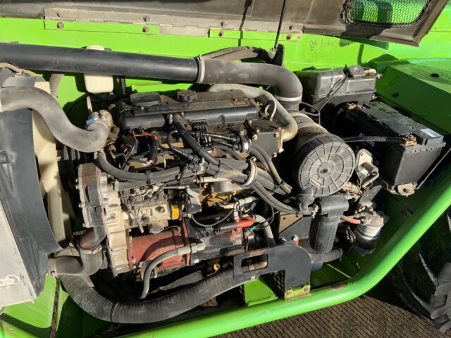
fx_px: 378
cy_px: 169
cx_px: 226
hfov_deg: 61.7
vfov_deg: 48.2
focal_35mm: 29
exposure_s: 1/929
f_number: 1.8
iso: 16
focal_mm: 3
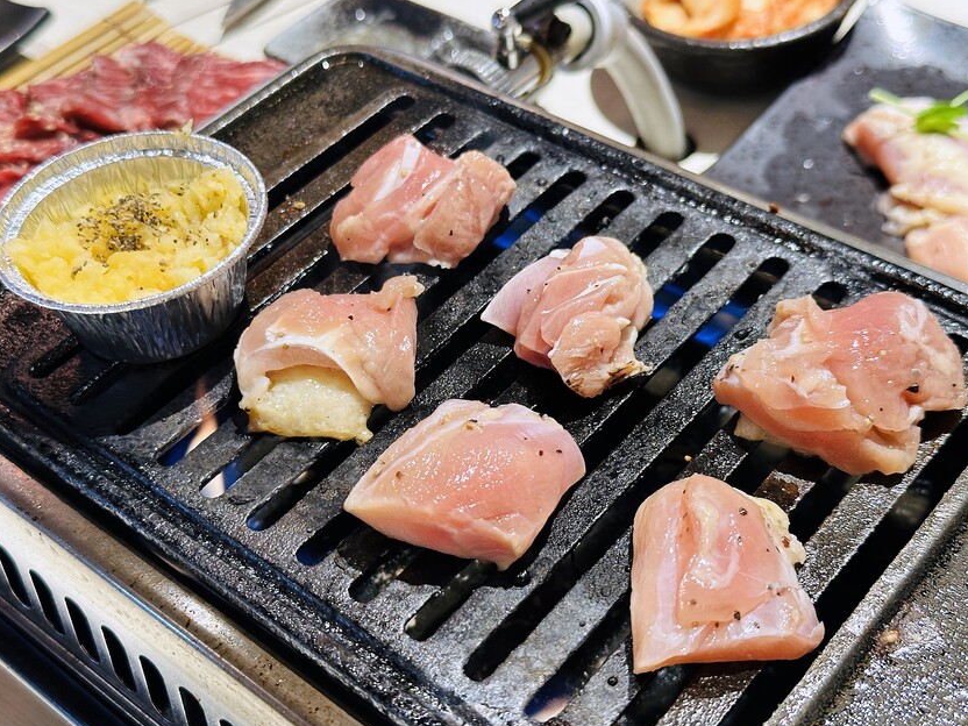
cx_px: 489
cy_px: 367
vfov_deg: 29.7
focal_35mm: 49
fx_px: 1370
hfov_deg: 38.9
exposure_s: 1/60
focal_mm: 6.86
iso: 200
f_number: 1.78
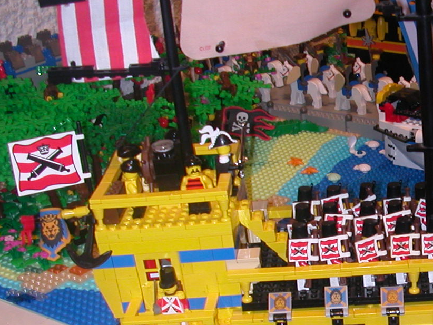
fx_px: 901
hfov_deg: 25.8
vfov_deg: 20.3
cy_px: 254
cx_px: 419
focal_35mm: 72
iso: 100
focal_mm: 5.6
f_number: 2.7
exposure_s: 1/59.9
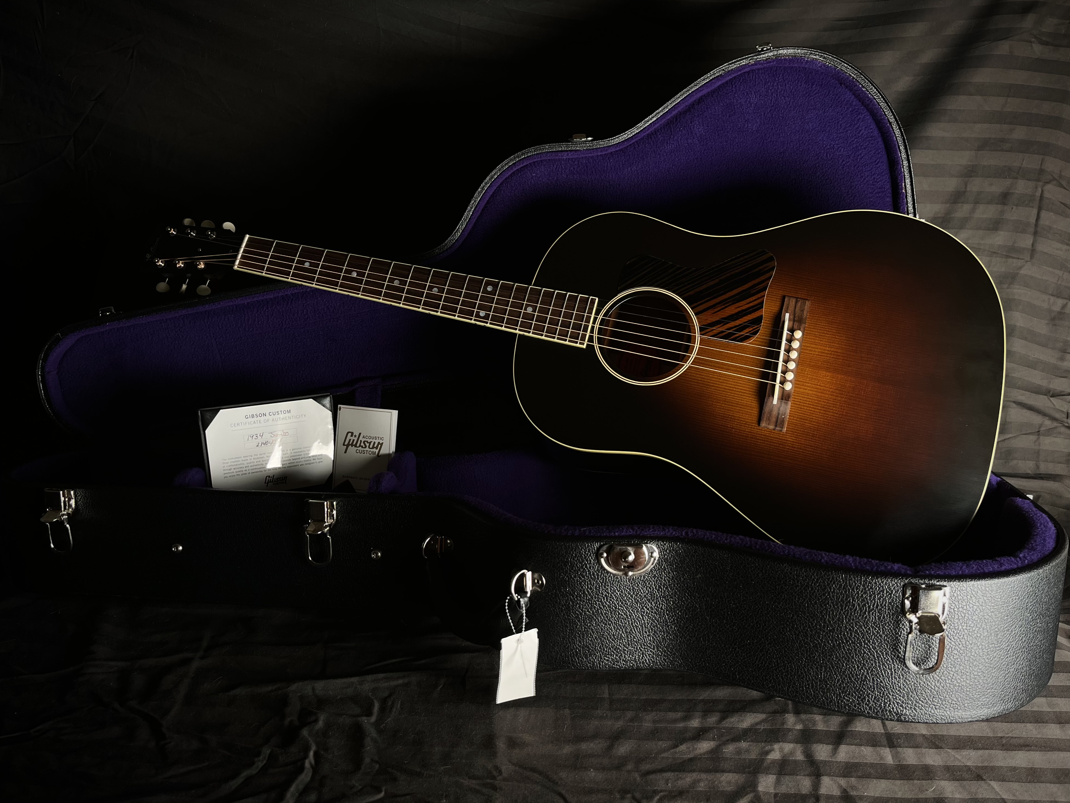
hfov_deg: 65.3
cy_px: 392
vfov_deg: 51.3
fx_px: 835
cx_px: 536
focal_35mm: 27
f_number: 1.6
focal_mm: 5.1
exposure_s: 1/122
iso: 64
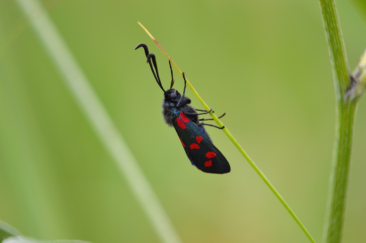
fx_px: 4569
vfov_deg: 3.0
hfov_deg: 4.6
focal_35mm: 450
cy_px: 122
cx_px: 183
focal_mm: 300
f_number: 5.6
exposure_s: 1/250
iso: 400
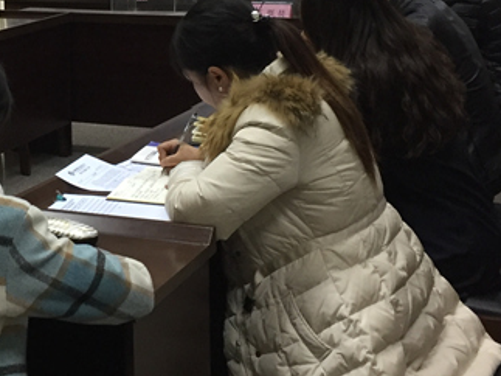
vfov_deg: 18.4
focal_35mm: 79
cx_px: 5
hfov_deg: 23.7
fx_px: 1143
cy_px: 42
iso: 160
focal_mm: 4.15
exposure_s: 1/33
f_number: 2.2
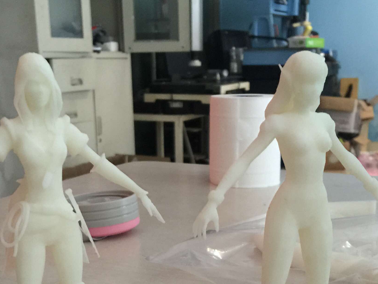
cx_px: 198
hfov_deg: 33.2
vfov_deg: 24.6
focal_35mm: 58
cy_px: 246
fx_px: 633
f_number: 2.2
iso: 100
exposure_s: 1/8
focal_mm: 4.15
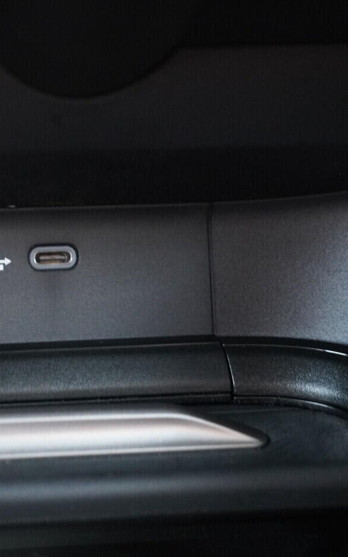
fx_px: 849
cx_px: -55
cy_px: 274
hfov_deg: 21.7
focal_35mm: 56
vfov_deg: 36.3
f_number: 2.8
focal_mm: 24
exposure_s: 1/40
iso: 2500
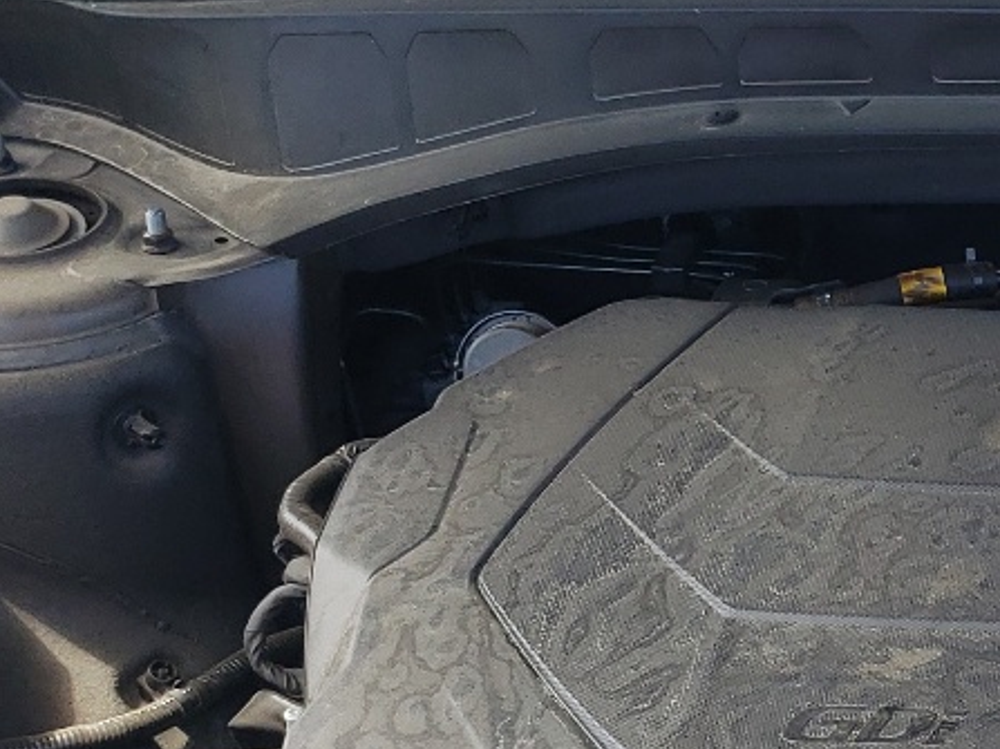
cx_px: 1251
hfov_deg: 19.6
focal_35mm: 93
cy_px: 561
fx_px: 2686
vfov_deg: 15.8
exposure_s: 1/333
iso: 50
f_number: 1.5
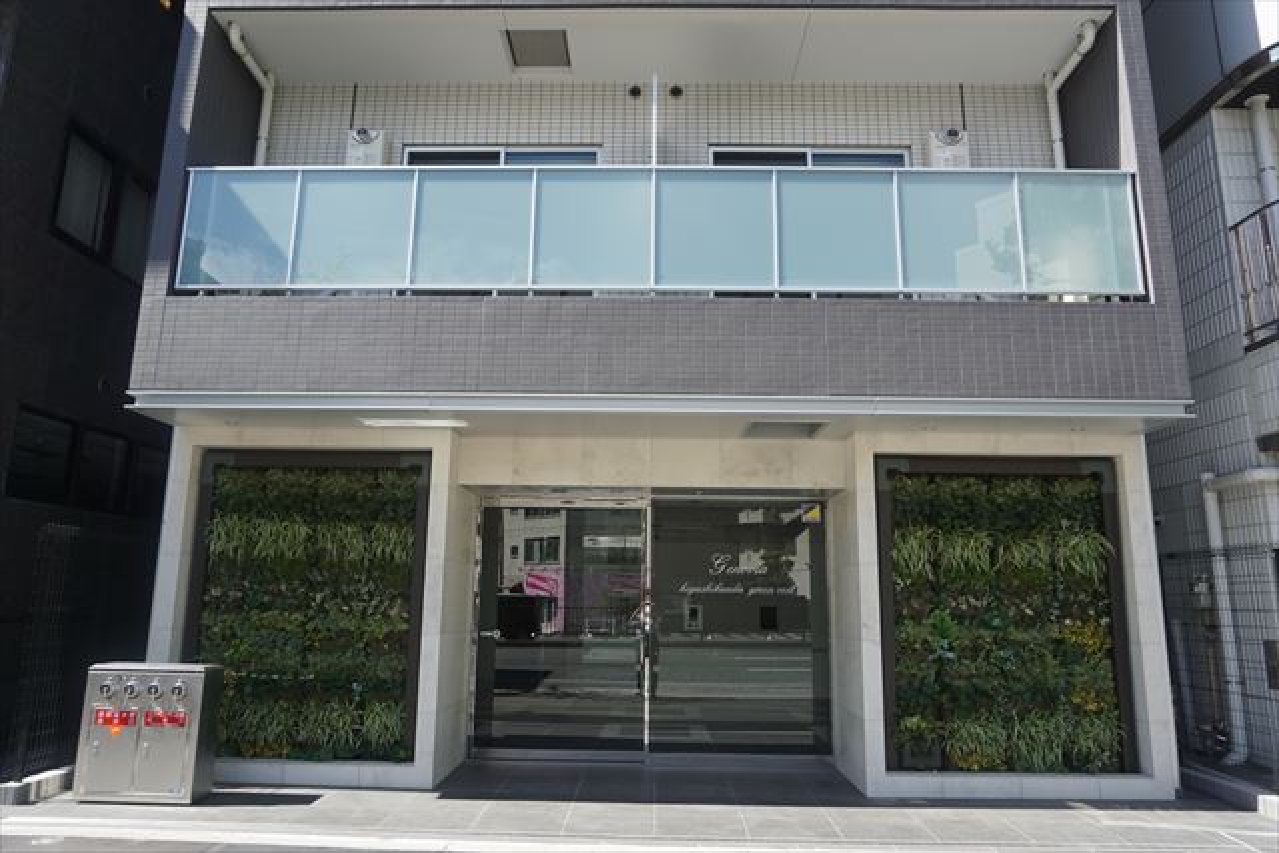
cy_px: 426
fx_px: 853
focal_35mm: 24
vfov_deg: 53.2
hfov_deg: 73.7
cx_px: 640
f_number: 5.6
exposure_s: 1/200
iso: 100
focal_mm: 16
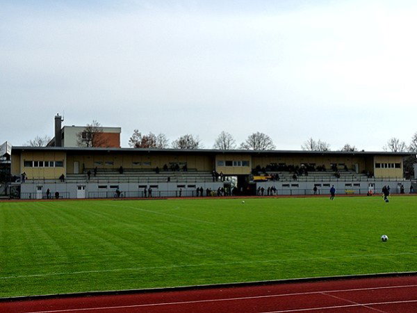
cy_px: 156
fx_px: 578
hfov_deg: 39.7
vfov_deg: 30.3
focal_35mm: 48
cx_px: 208
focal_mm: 8.5
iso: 160
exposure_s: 1/500
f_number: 7.1
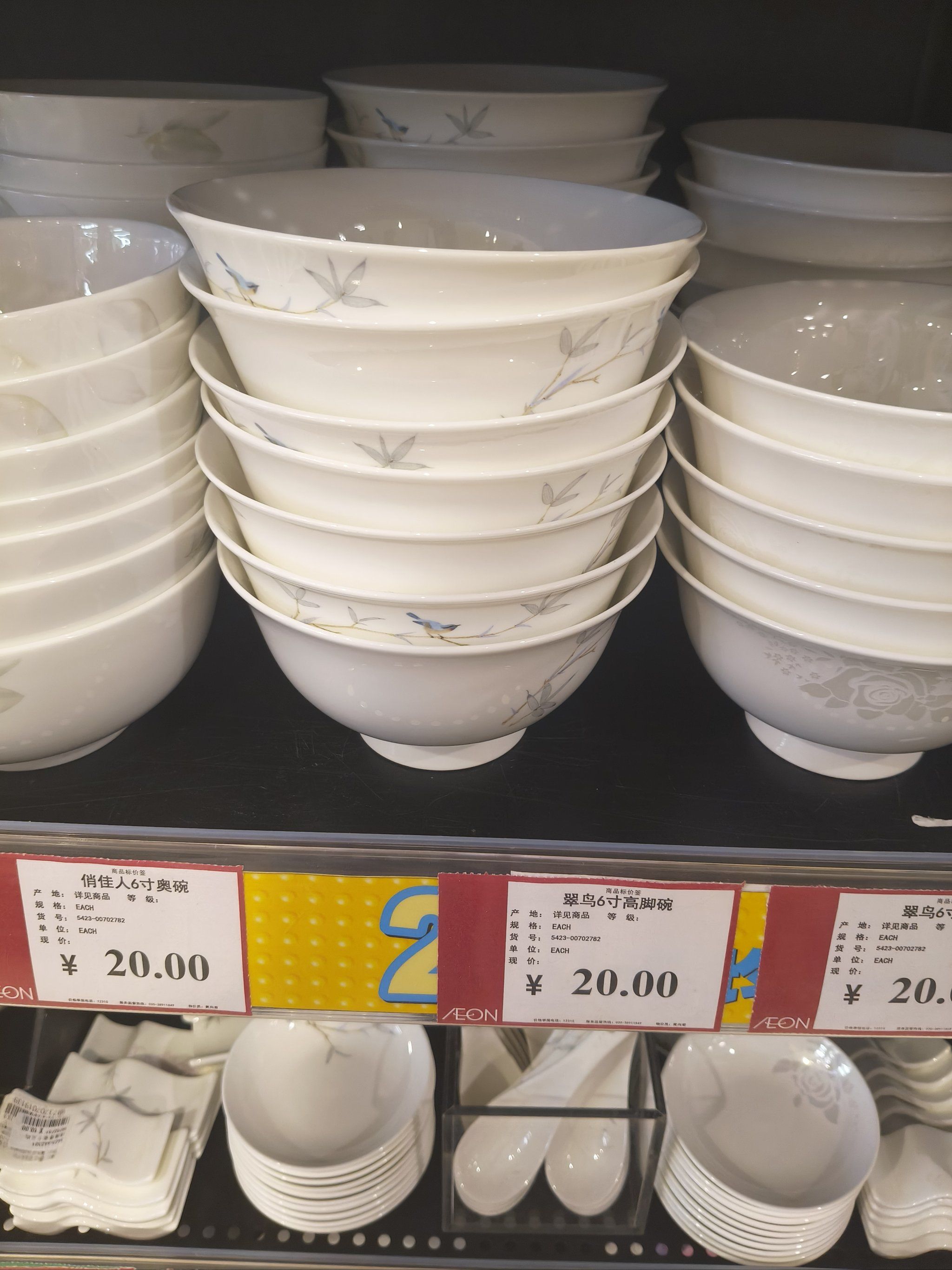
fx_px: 953
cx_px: 476
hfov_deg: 53.1
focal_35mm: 26
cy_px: 635
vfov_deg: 67.3
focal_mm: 4.84
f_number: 1.8
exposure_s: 1/101
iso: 400
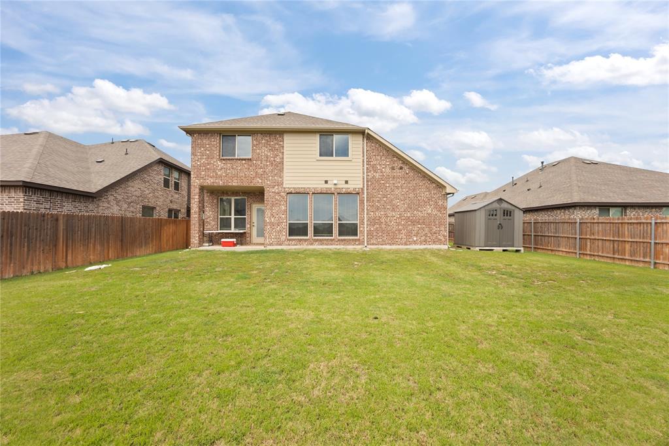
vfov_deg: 87.6
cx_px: 334
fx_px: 232
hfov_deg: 110.5
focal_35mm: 12
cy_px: 223
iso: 80
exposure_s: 1/10
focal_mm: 12.5
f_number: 14
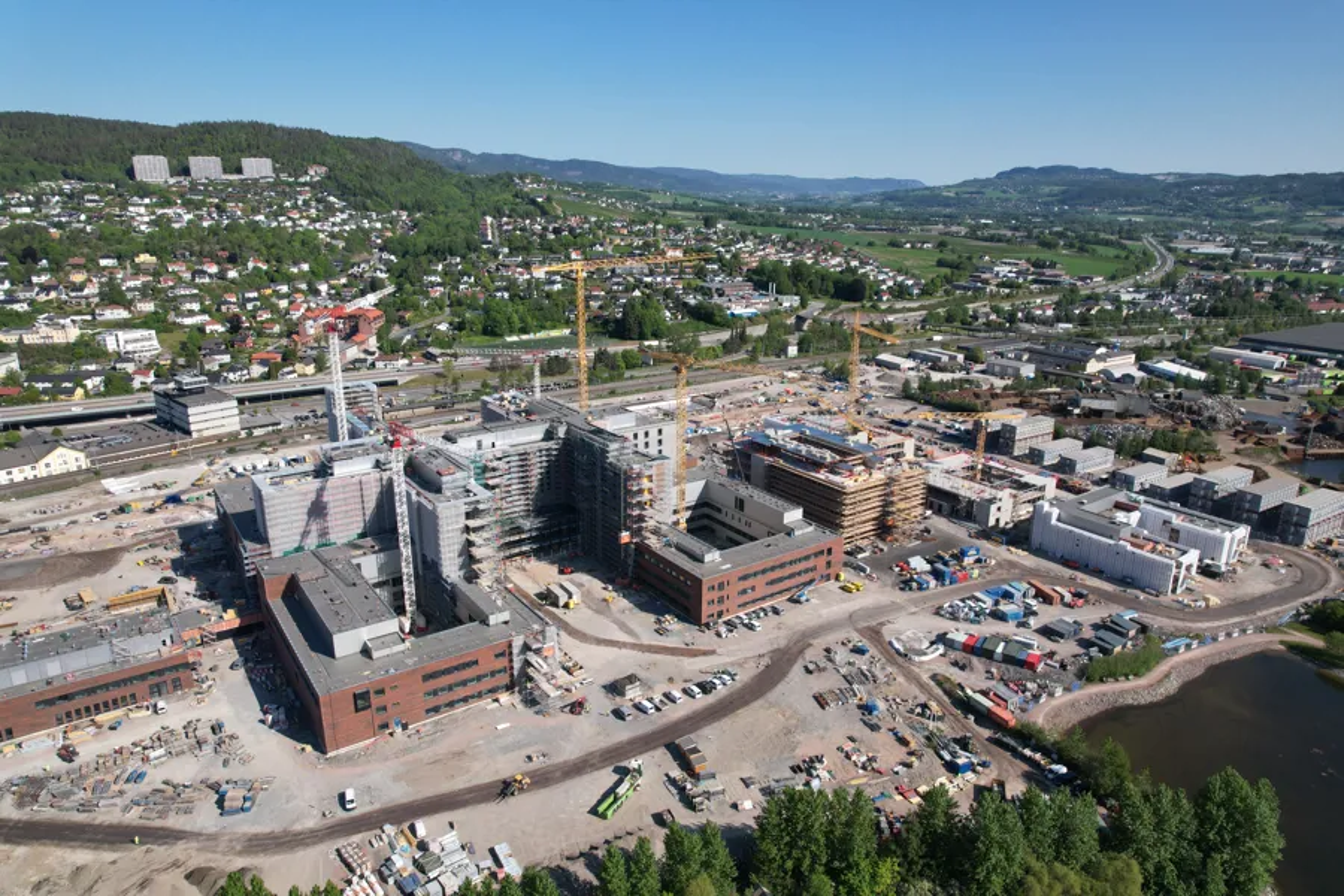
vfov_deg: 57.2
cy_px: 448
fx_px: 821
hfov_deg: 78.6
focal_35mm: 22
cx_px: 672
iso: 110
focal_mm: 8.38
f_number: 2.8
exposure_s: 1/250
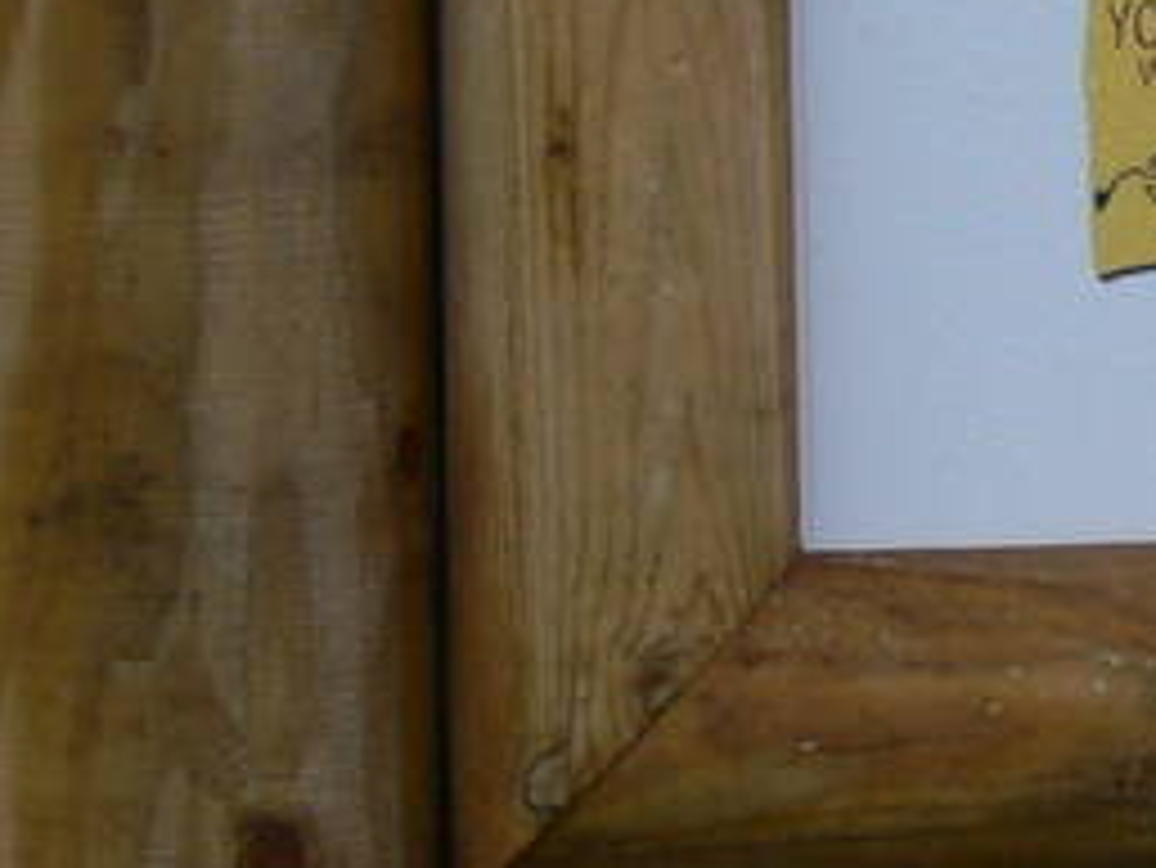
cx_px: 2406
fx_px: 23053
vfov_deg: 2.1
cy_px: -1354
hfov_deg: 2.9
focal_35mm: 690
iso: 80
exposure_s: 1/100
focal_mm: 23.5
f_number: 5.6
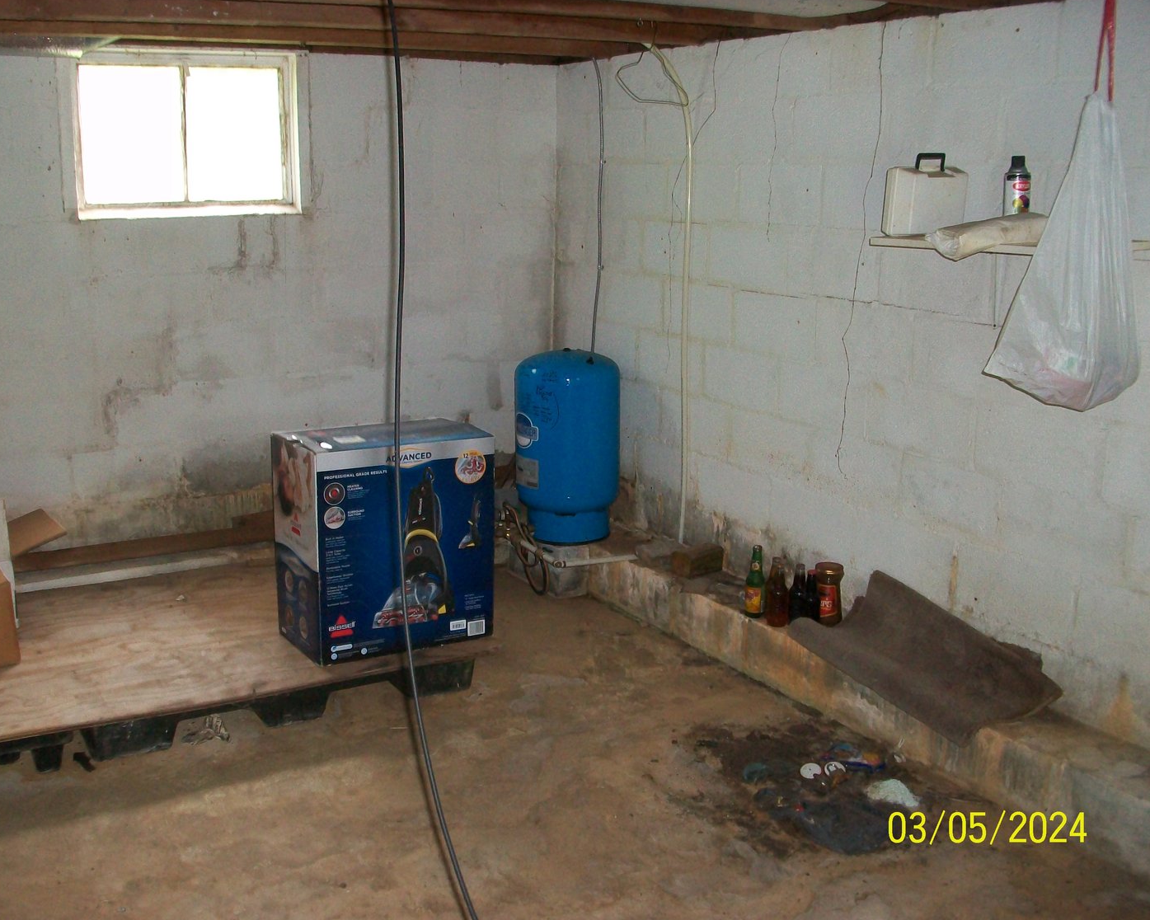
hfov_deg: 50.2
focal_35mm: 36
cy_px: 465
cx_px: 527
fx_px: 1225
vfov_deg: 41.2
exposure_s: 1/60
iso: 160
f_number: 2.8
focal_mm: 5.7
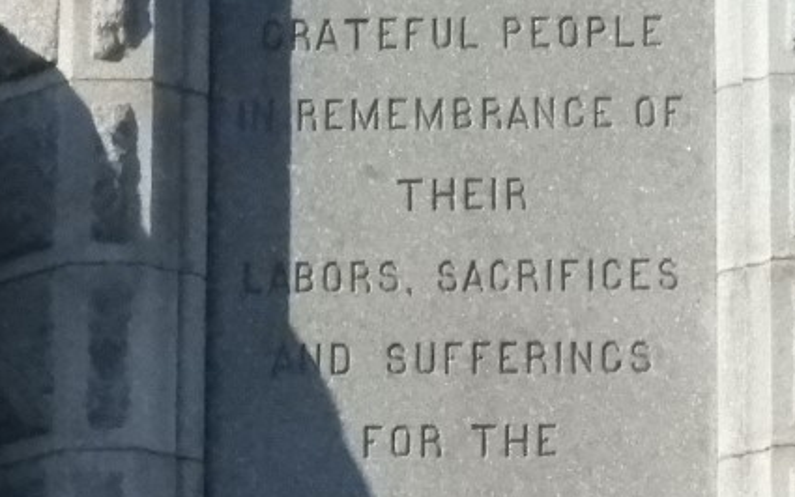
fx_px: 6611
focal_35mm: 305
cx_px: 342
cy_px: 155
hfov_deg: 6.9
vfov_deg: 4.3
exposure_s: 1/3200
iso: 1600
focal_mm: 15.2
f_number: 8
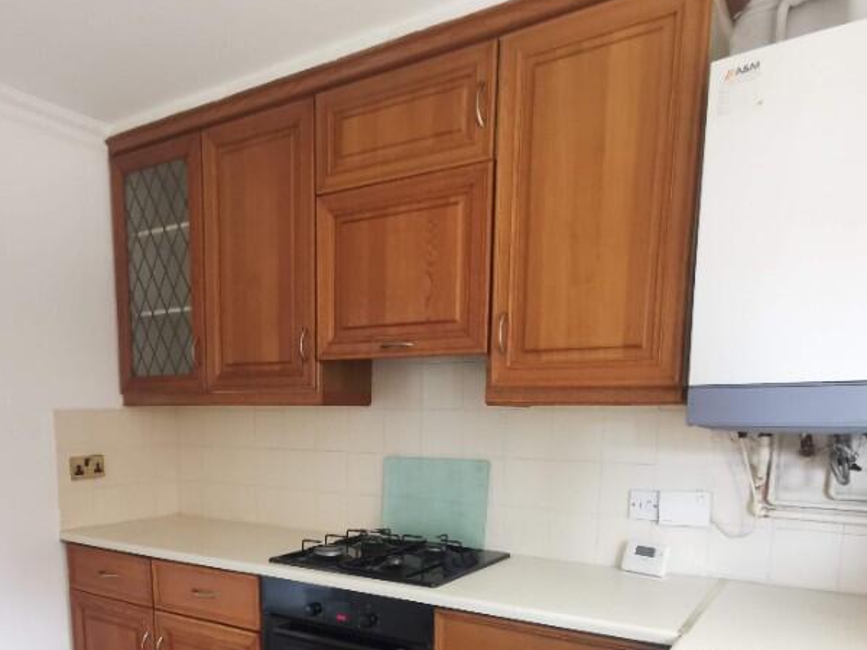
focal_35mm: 29
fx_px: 726
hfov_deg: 61.3
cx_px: 360
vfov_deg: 45.4
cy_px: 533
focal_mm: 2.26
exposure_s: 1/25
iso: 320
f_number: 2.2
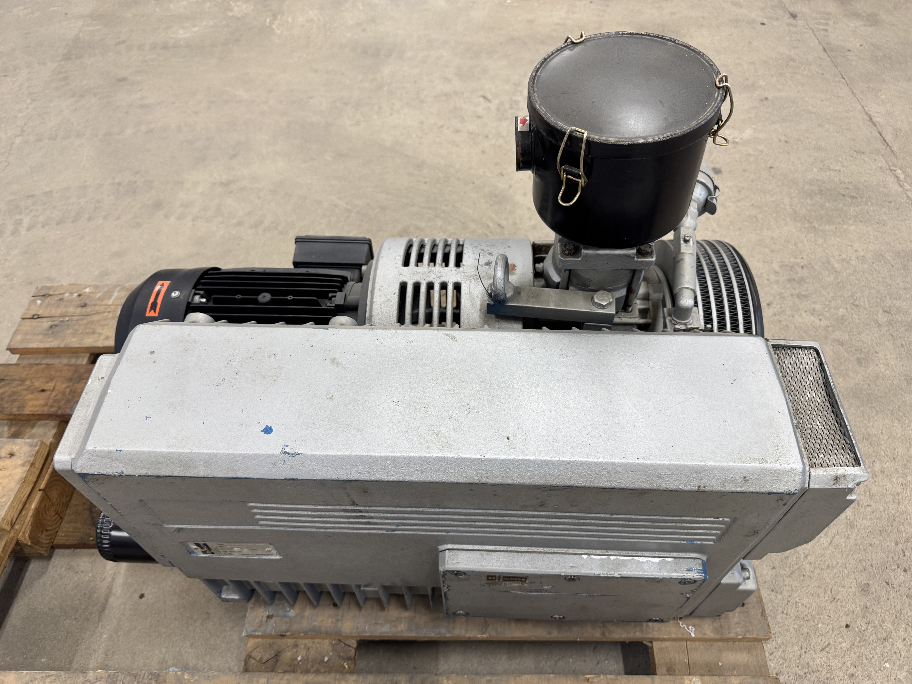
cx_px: 456
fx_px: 632
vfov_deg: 56.8
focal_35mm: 24
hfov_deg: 71.6
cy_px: 342
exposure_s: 1/50
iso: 125
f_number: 1.78
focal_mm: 6.76
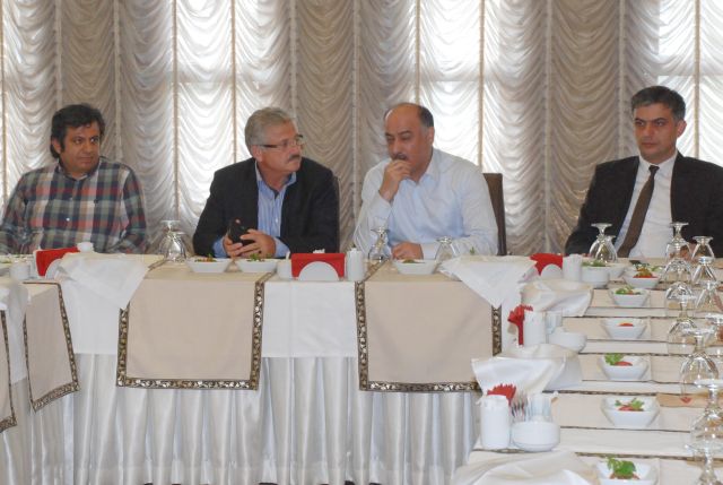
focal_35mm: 87
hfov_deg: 23.3
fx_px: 1750
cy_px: 242
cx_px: 362
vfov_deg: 15.8
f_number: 7.1
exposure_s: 1/60
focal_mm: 58
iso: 1000
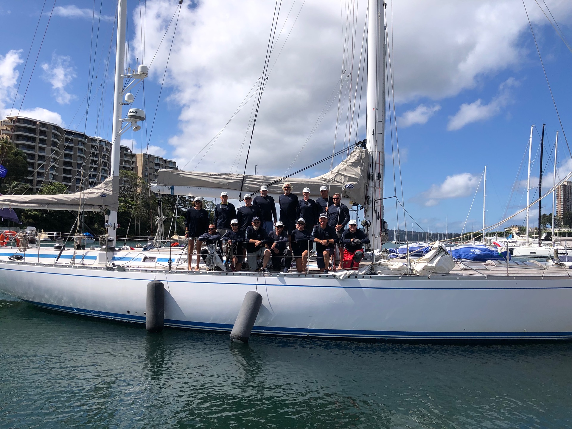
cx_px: 286
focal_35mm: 28
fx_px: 463
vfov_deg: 49.7
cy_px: 214
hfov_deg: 63.4
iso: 25
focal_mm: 4
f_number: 1.8
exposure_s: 1/3472
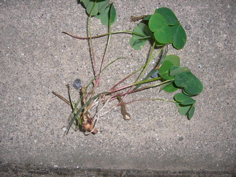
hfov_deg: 49.0
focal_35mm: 38
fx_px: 259
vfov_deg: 37.7
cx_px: 118
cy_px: 88
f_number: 2.7
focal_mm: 6.2
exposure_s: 1/60
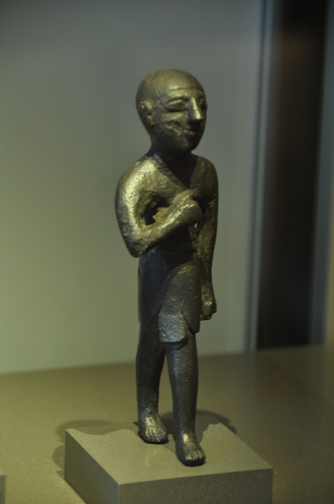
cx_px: 167
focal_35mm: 195
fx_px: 2724
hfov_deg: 7.0
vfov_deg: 10.6
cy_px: 252
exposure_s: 1/10
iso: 800
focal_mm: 130
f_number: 5.6
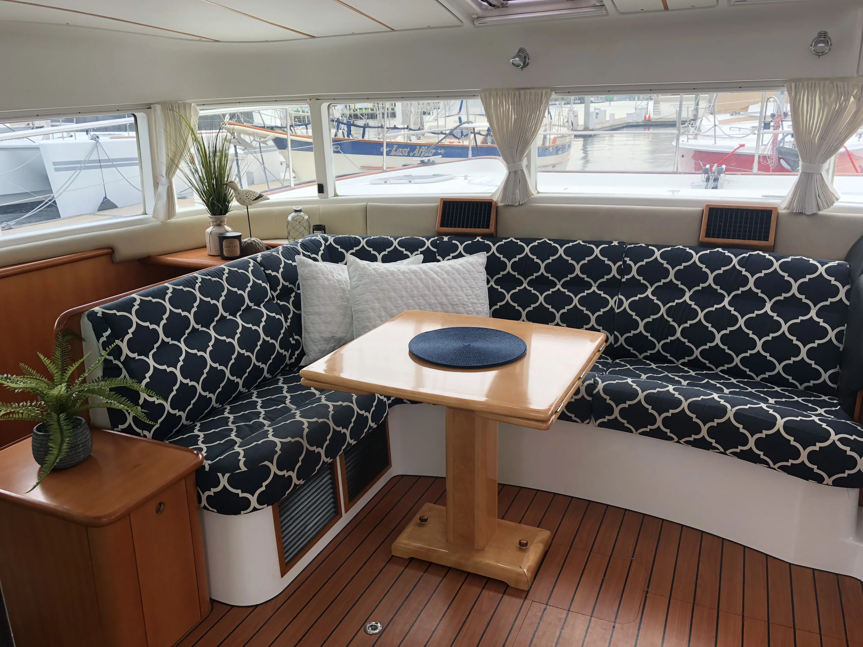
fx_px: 698
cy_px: 324
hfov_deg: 63.4
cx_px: 432
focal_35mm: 28
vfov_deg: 49.7
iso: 20
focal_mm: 3.99
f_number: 1.8
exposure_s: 1/159
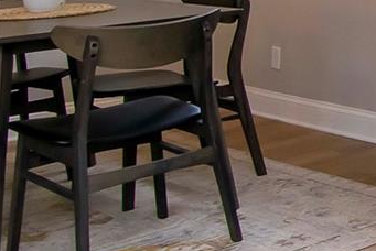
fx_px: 808
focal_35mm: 77
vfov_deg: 16.6
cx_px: 877
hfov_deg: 15.5
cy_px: -84
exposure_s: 1/40
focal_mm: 11
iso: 640
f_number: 9
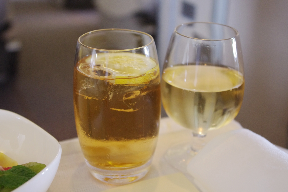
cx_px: 144
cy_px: 96
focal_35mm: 57
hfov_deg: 35.1
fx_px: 456
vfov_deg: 23.8
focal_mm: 37.5
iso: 1600
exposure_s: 1/15
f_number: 4.5
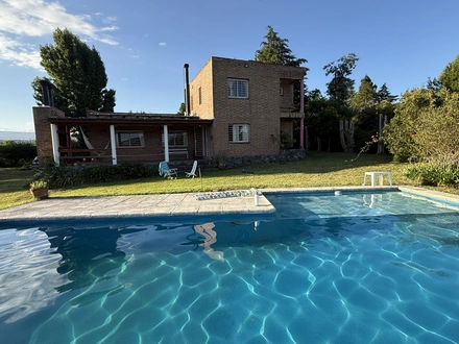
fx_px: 186
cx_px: 230
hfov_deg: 102.1
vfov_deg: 85.7
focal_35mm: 14
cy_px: 172
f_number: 2.2
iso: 50
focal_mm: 2.22
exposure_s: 1/531
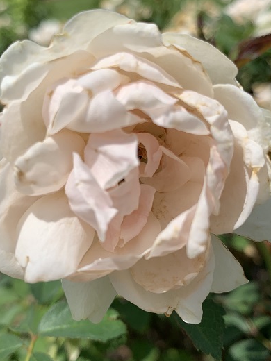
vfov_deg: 46.8
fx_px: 418
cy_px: 183
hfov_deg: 36.0
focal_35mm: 40
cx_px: 129
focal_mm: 4.25
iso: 25
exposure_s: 1/4274
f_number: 1.8
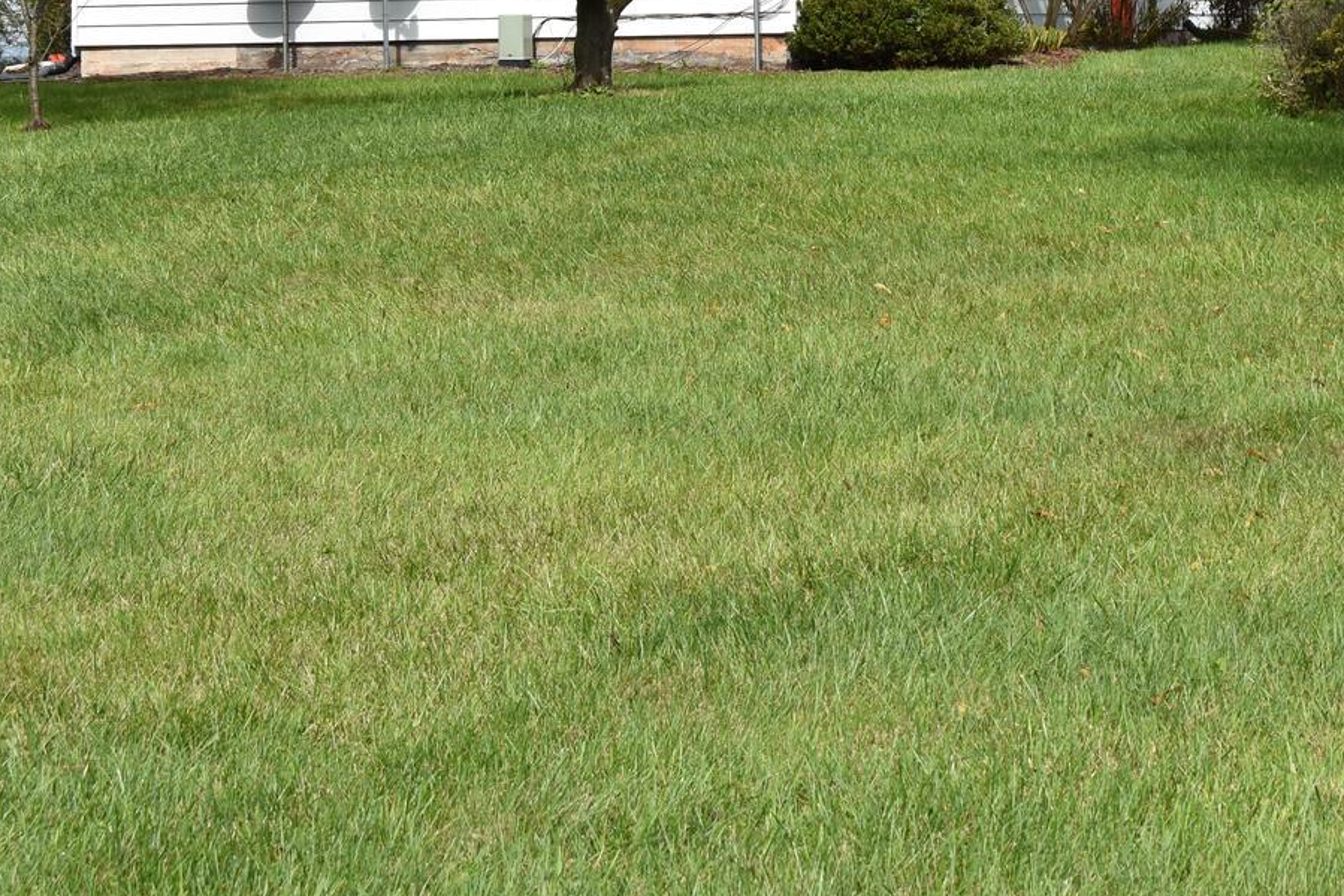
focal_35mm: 99
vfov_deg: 13.5
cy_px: -90
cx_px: 1079
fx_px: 3700
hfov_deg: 20.4
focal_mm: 29
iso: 160
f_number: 8
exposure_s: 1/500
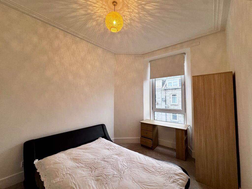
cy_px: 94
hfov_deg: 102.1
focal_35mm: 14
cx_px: 126
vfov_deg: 85.7
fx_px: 102
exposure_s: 1/100
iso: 200
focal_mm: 2.22
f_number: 2.2
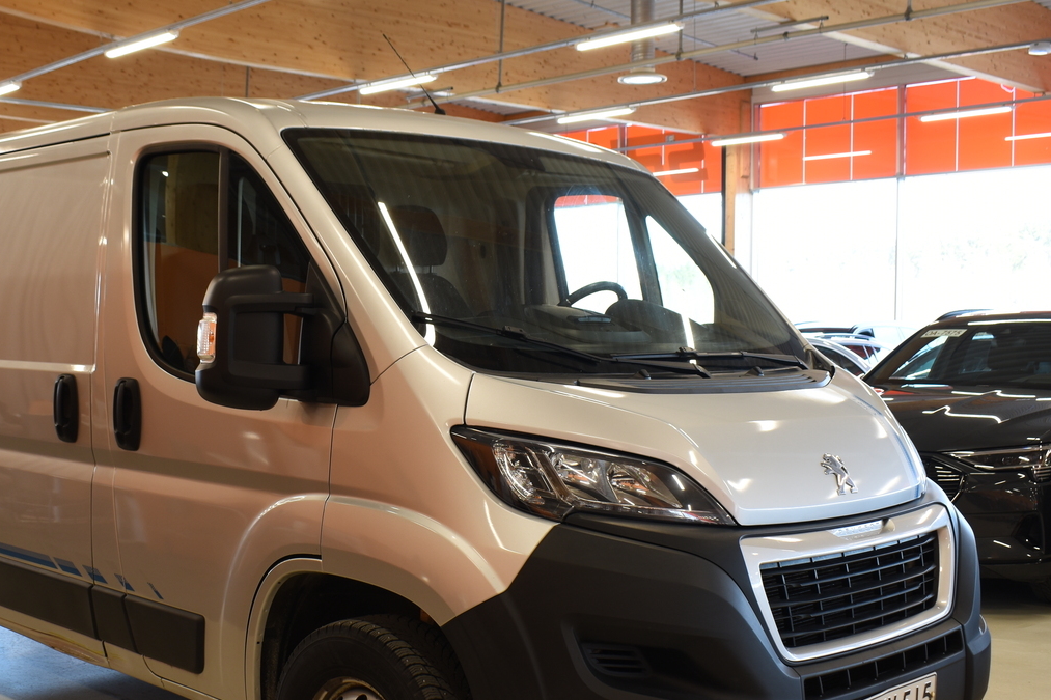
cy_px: 452
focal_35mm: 48
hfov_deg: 40.8
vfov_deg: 27.9
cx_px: 381
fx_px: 1401
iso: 100
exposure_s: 1/10
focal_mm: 20
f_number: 5.6
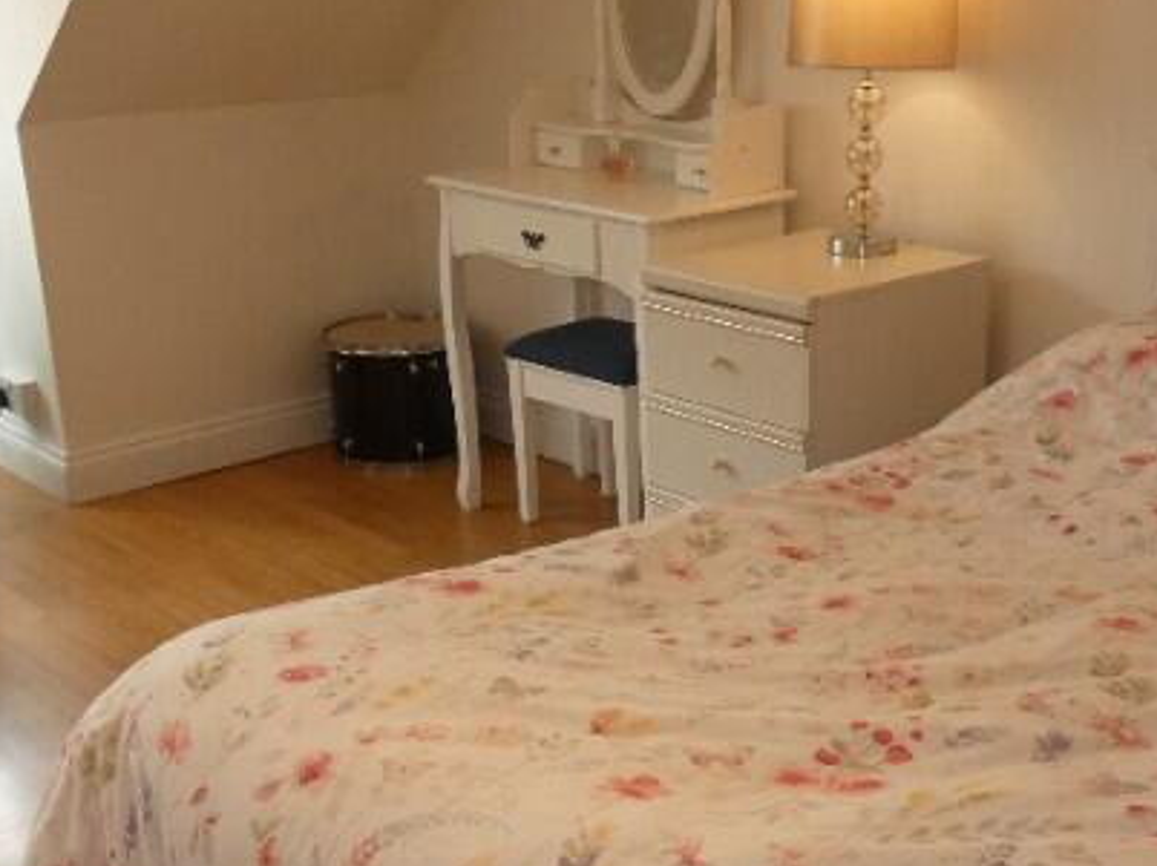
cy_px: 765
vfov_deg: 27.6
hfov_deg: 37.4
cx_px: 659
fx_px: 1704
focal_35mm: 51
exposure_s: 1/60
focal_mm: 3.6
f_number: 2.8
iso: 125
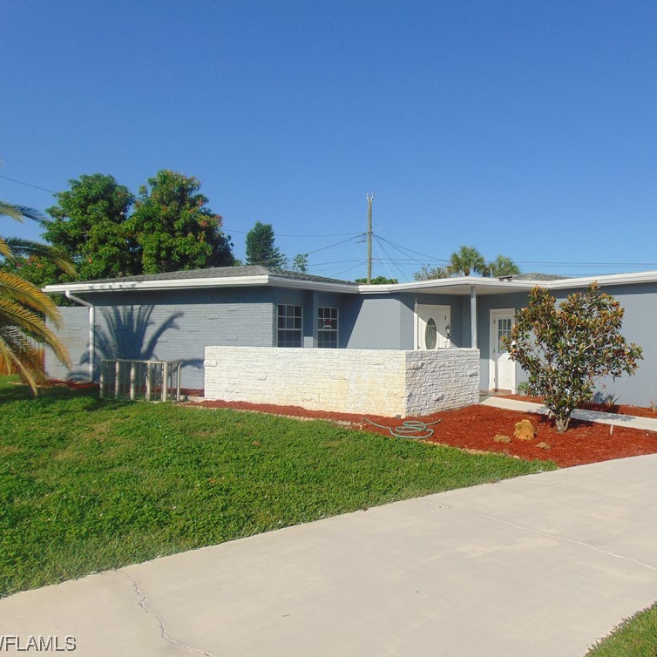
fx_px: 644
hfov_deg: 53.4
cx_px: 415
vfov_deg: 54.0
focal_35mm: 30
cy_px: 328
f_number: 7.7
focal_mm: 4.5
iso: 80
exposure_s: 1/400
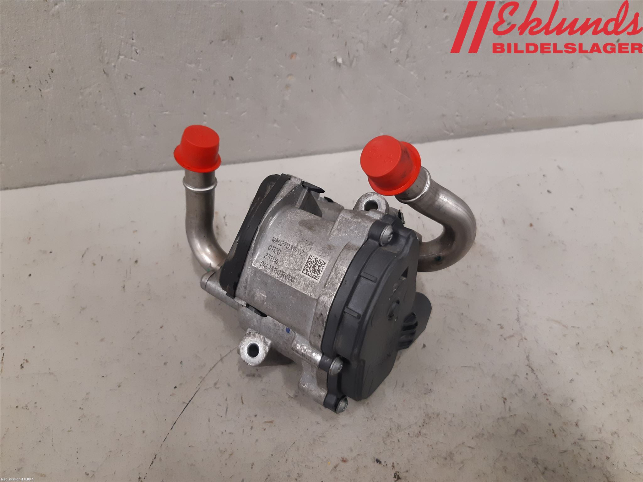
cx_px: 322
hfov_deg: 67.3
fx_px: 483
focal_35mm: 26
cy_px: 241
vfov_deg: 53.1
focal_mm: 3.93
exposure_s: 1/50
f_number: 1.7
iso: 200
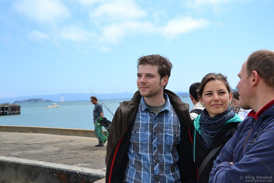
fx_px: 343
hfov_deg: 43.6
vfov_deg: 29.9
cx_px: 137
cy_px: 92
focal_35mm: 45
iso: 100
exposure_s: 1/200
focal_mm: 30
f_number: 7.1
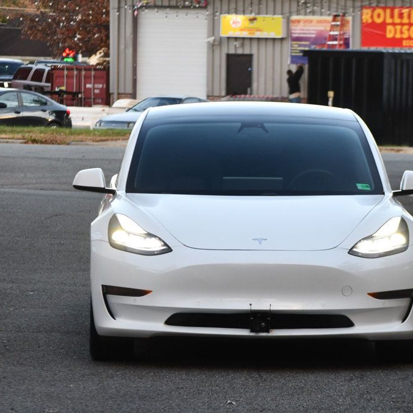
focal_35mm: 189
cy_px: 206
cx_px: 267
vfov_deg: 9.3
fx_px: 2551
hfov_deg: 9.3
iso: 560
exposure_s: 1/250
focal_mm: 98
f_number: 4.8
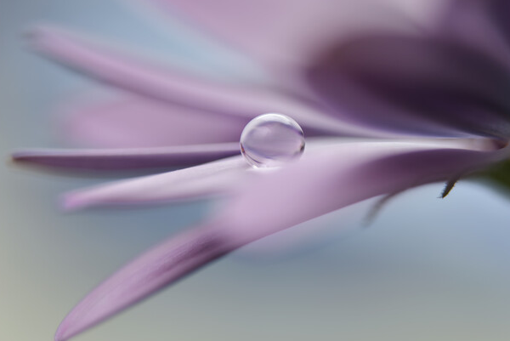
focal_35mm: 75
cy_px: 143
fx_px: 1063
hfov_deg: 26.9
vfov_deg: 18.2
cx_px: 313
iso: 400
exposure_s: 1/160
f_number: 5.6
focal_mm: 60
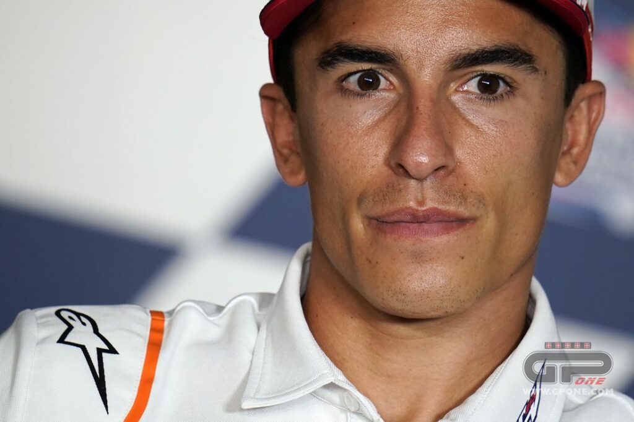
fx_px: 15844
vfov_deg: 1.5
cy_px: 211
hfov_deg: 2.3
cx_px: 317
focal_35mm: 900
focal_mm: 600
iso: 2500
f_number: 6.3
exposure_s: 1/250
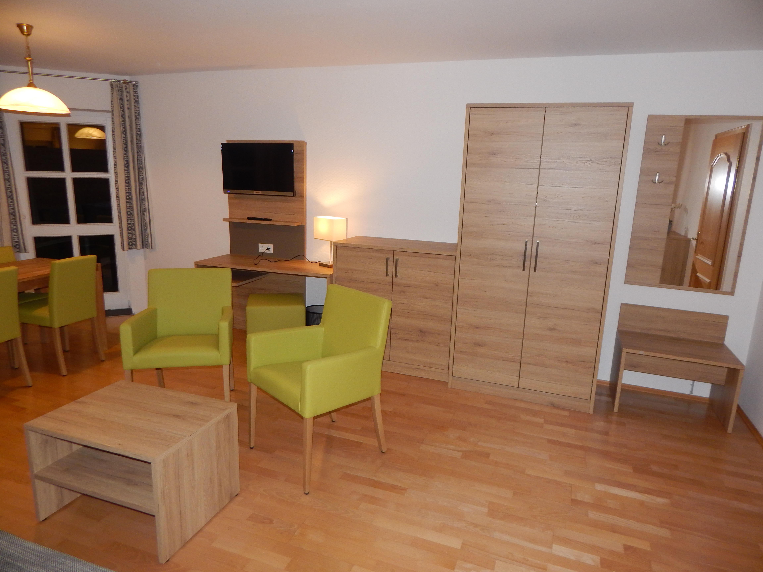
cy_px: 286
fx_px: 485
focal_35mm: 22
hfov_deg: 76.4
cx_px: 382
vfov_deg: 61.1
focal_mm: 4
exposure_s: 1/30
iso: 200
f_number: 3
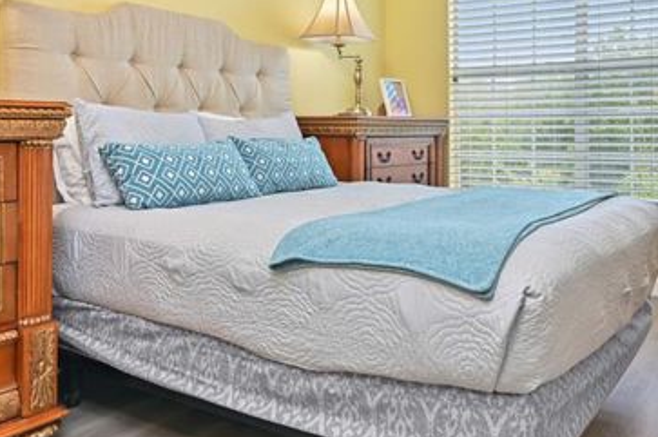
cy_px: 145
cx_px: 402
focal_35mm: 35
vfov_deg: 37.3
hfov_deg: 54.0
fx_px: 639
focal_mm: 18
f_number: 8
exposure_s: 1/13
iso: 400
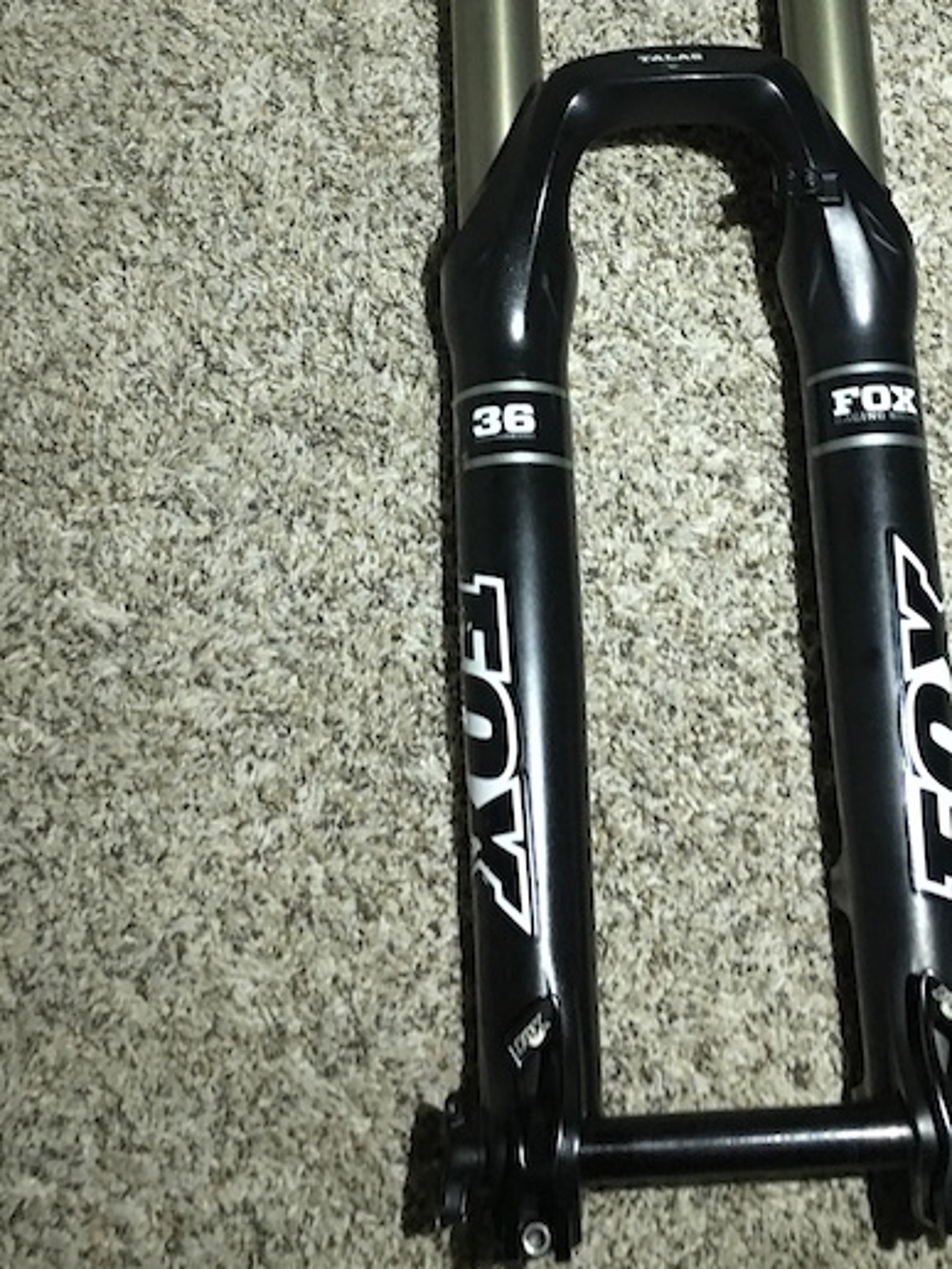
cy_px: 430
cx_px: 605
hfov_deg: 32.0
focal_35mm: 45
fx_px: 1650
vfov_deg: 41.6
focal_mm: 4.15
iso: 100
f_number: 2.2
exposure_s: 1/4
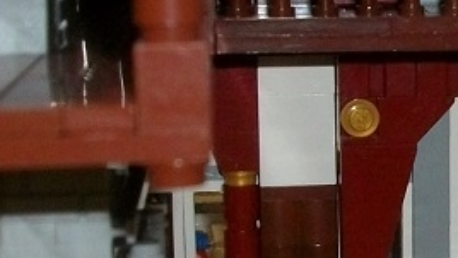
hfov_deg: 15.2
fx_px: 1616
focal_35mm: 133
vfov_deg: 9.1
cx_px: 646
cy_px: 178
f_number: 2.9
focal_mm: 5.7
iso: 200
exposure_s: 1/64
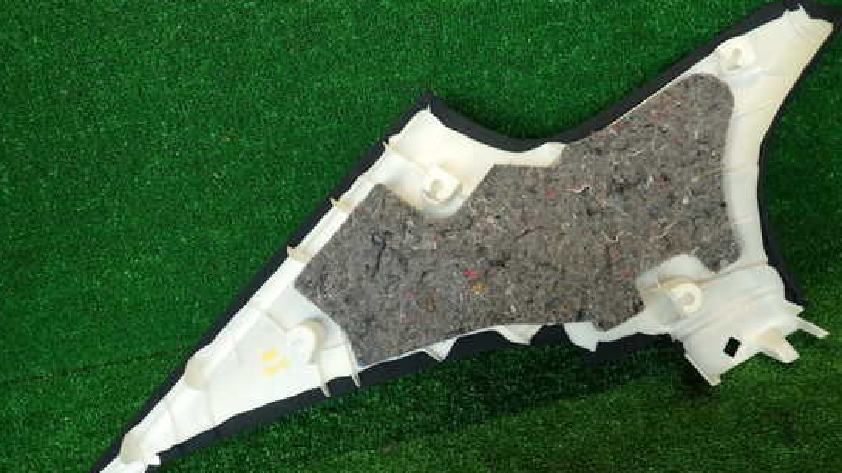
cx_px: 442
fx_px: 669
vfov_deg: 38.8
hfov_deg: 64.3
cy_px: 263
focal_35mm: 30
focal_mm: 4.5
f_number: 2
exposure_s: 1/60
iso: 125
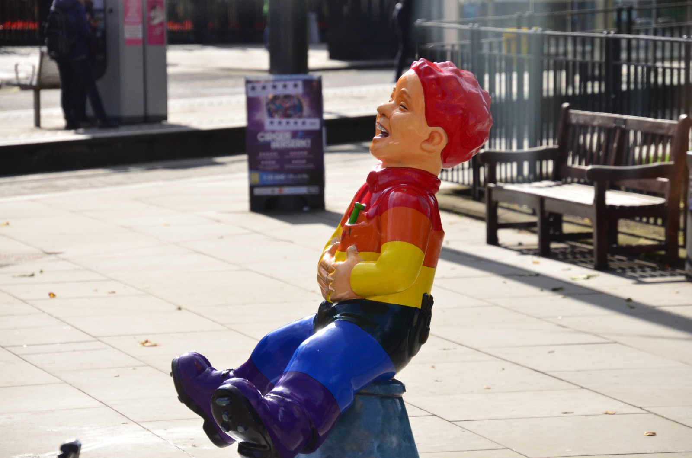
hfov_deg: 9.5
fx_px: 4171
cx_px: 346
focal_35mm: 218
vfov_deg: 6.3
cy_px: 229
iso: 1000
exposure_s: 1/1250
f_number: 5.6
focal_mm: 145
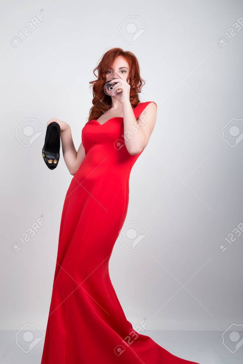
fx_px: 380
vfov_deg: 51.3
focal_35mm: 38
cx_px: 122
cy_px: 182
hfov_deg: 35.5
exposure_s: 1/125
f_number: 7.1
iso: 100
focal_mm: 25
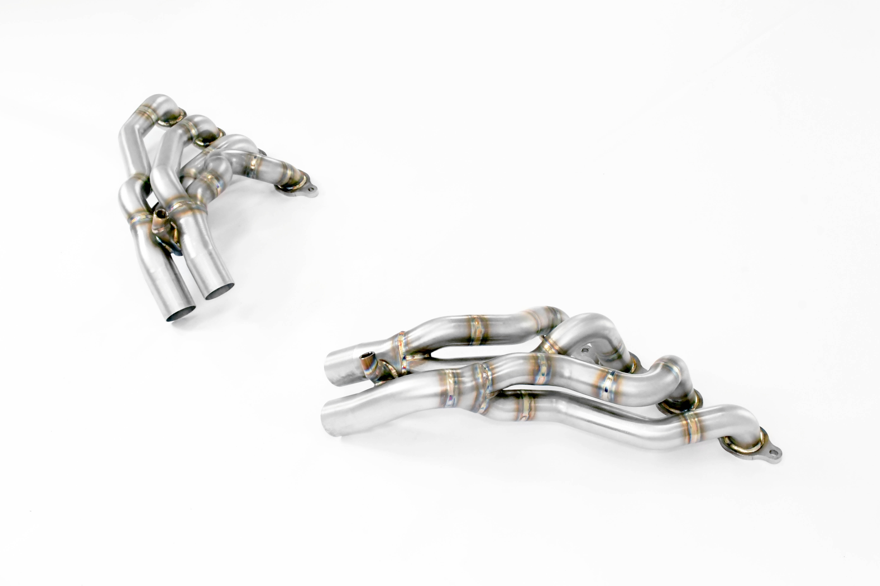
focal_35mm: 48
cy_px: 293
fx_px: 1173
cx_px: 440
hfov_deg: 41.1
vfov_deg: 28.1
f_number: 13
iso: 5000
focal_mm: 32
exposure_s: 1/125
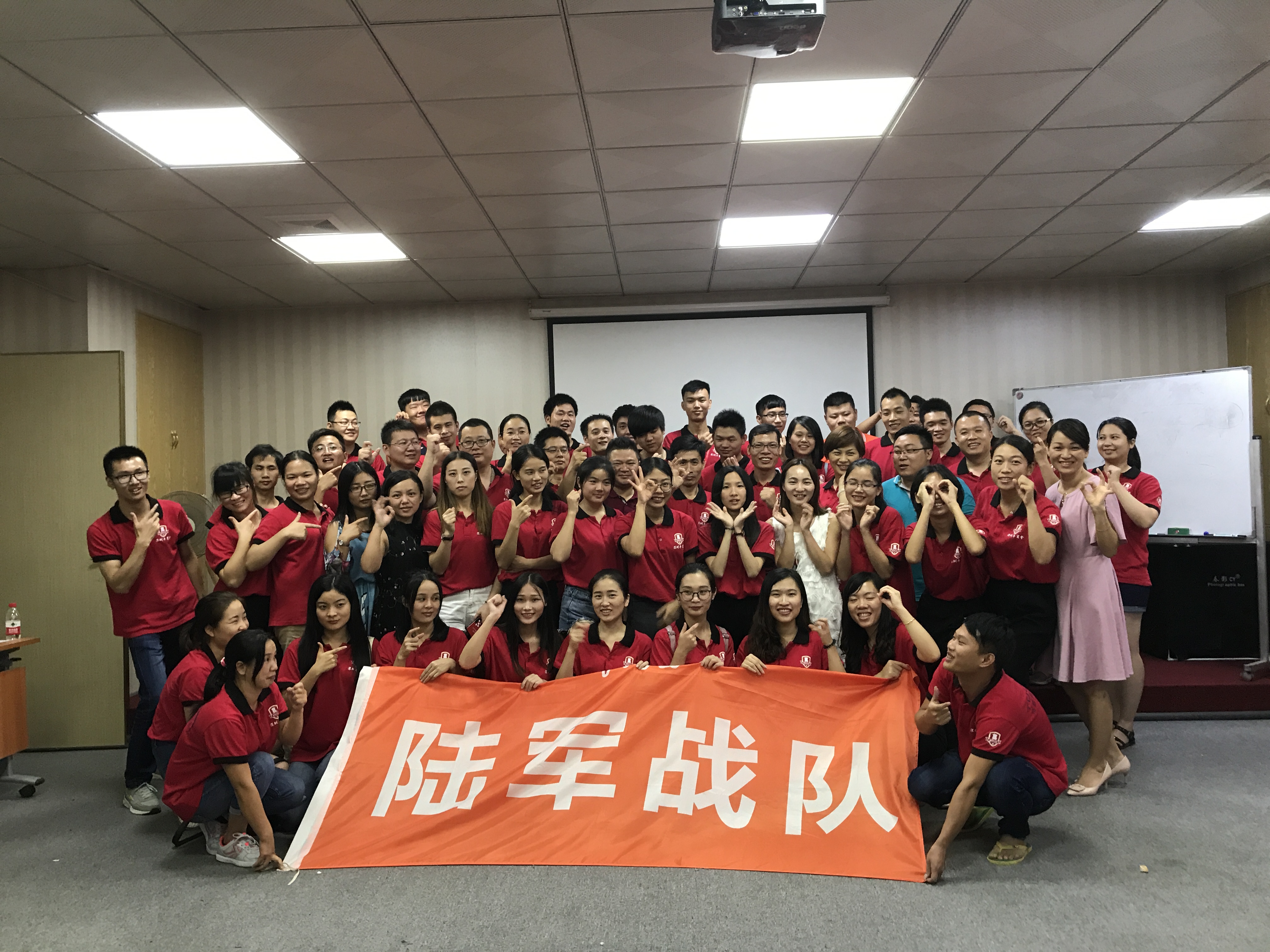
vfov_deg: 49.7
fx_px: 1027
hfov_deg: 63.4
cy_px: 476
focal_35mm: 28
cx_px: 635
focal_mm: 3.99
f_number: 1.8
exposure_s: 1/17
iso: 64
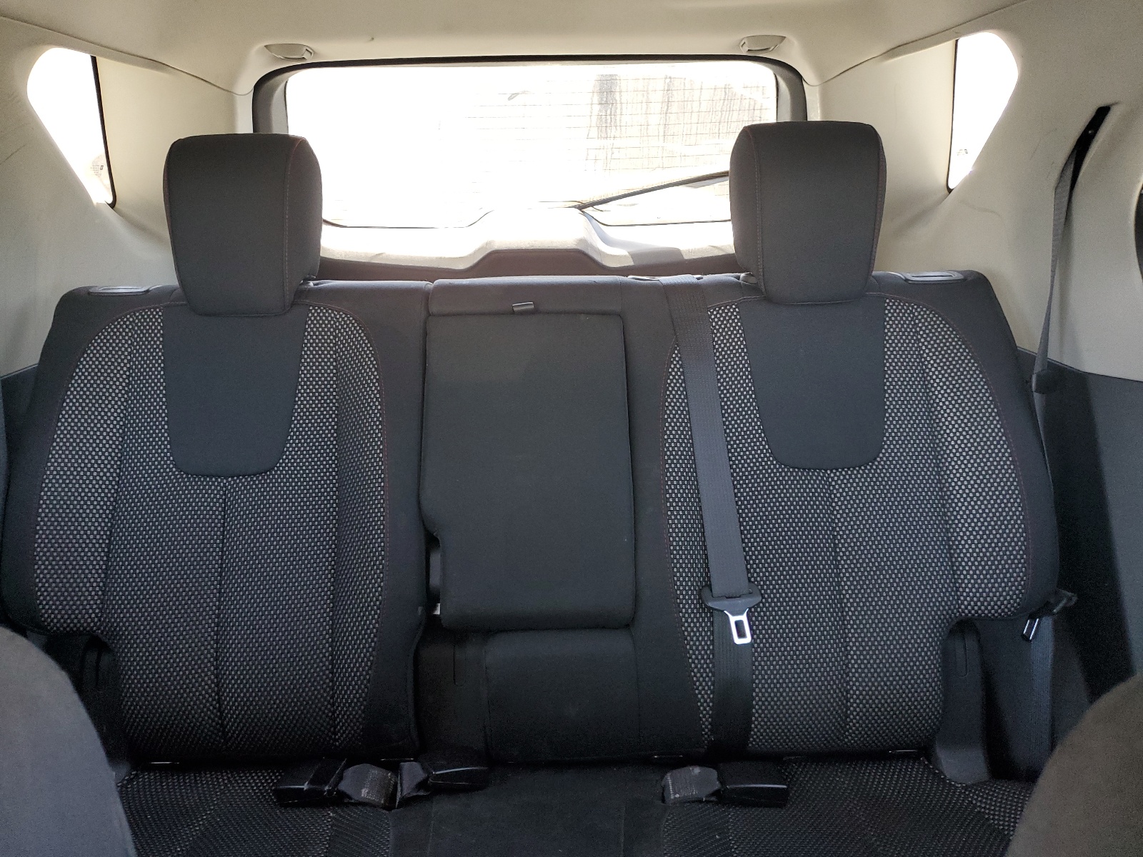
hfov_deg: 67.3
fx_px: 859
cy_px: 428
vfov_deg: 53.1
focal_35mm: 26
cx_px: 572
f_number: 1.5
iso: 110
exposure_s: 1/60.2
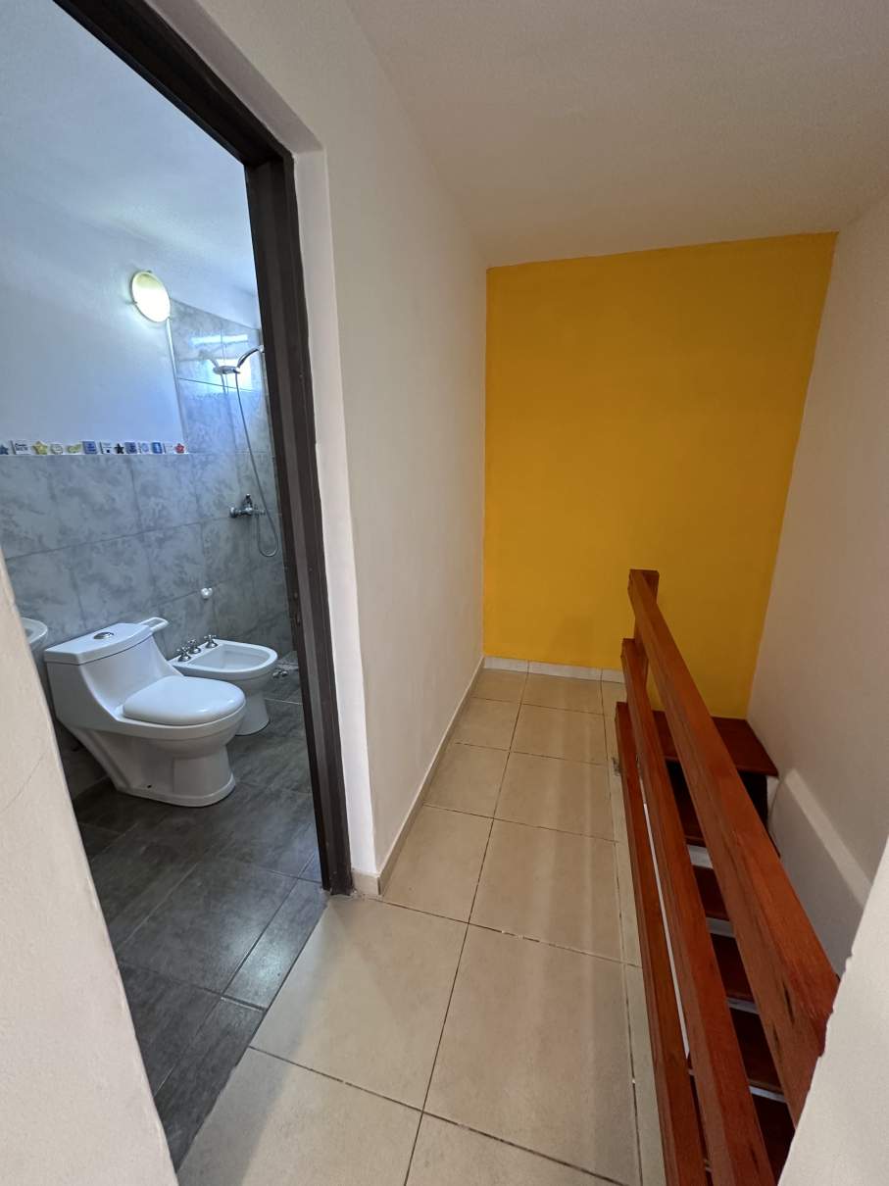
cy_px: 593
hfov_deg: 85.7
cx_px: 444
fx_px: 480
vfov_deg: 102.1
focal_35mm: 14
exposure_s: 1/50
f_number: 2.2
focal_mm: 2.22
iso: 250
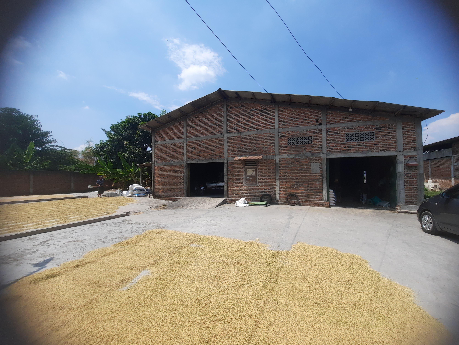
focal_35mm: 13
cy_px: 172
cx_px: 230
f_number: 2.2
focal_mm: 1.74
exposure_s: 1/1739
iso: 40
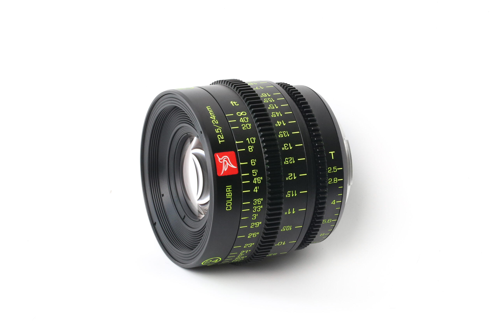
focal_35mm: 42
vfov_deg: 31.9
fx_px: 581
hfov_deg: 46.4
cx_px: 249
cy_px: 166
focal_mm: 28
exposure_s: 1/45
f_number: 6.7
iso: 80
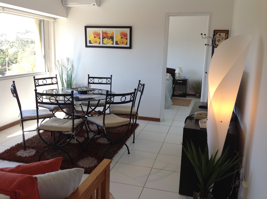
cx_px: 134
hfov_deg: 52.7
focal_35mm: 35
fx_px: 270
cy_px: 100
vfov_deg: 40.6
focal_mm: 4.28
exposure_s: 1/121
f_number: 2.4
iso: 50
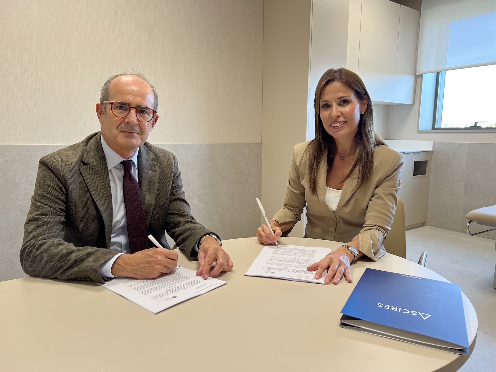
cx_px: 248
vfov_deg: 53.1
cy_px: 186
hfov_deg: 67.3
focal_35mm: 26
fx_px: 373
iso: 64
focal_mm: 5.7
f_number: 1.5
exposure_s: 1/100
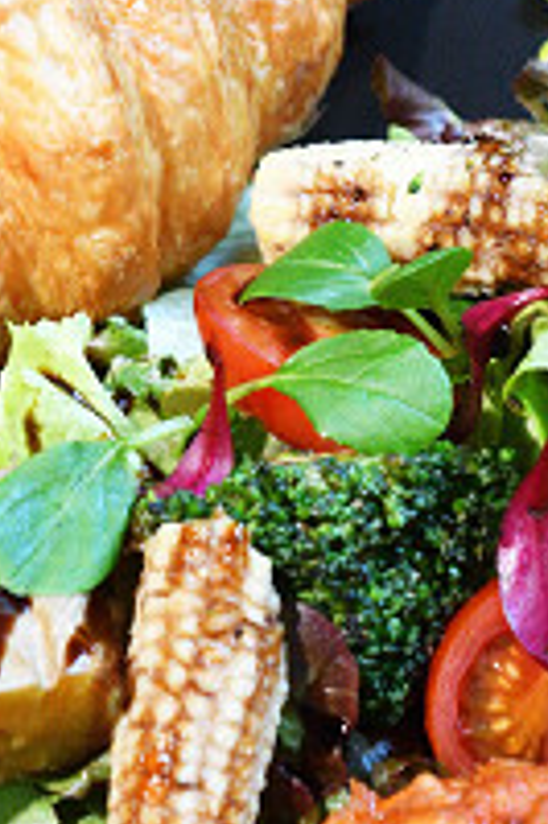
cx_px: 274
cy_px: 37
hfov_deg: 7.8
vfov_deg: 11.6
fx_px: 4025
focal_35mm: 176
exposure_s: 1/80
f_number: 5.6
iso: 1600
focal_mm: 44
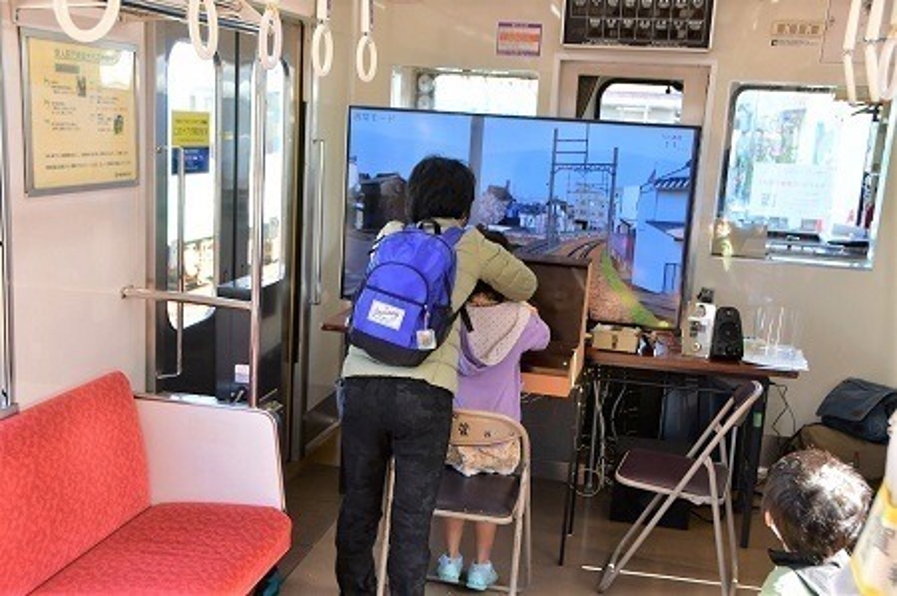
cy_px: 298
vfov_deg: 30.8
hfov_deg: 45.0
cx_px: 448
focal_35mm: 44
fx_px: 1083
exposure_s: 1/100
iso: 400
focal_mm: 29
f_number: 5
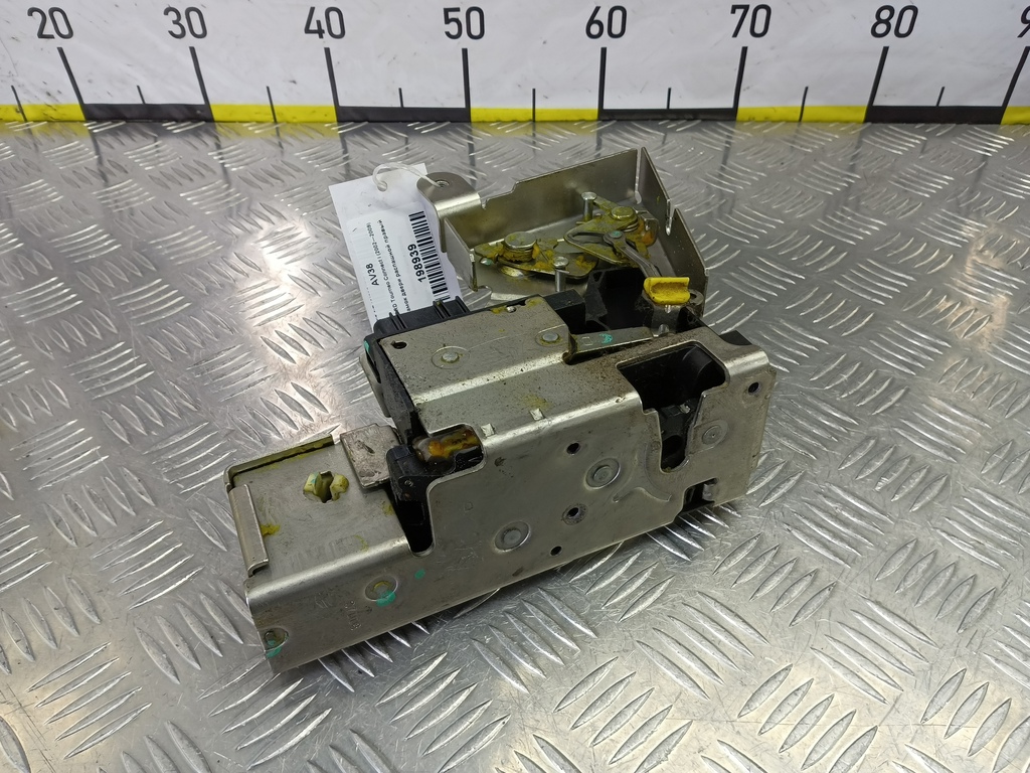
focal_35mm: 23
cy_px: 386
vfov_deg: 58.9
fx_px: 684
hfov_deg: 73.9
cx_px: 515
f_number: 1.6
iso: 108
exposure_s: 1/50
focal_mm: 4.11
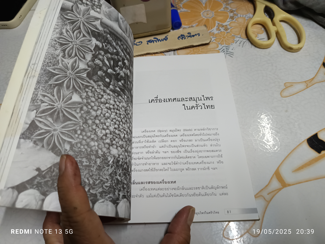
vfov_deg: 56.8
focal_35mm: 24
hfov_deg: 71.6
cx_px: 162
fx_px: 225
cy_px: 122
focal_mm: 5.31
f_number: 1.7
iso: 1158
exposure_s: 1/50
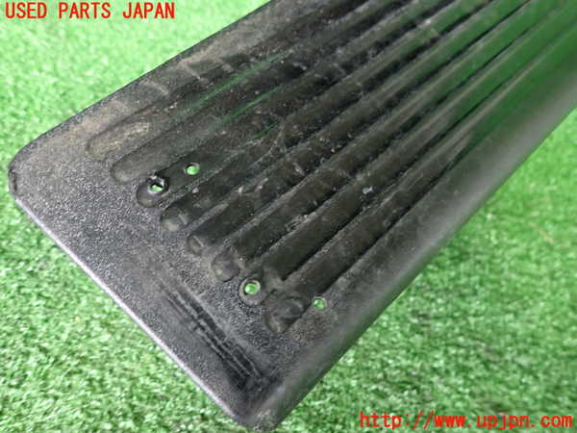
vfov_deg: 54.9
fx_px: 417
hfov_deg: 69.4
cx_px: 288
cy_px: 216
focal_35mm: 25
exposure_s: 1/30
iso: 250
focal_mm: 4.5
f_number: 2
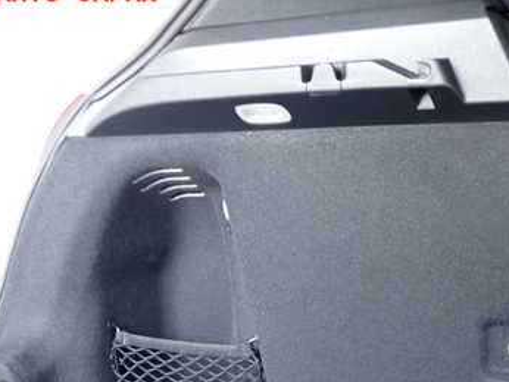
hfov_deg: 36.5
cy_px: 304
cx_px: 331
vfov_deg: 27.5
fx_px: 765
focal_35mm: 52
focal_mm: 5.4
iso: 400
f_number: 2.3
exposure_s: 1/30
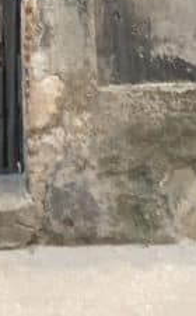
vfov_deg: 12.0
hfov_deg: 8.9
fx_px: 1252
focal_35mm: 146
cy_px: -407
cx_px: -36
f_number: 2.2
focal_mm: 4.15
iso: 32
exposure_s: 1/60
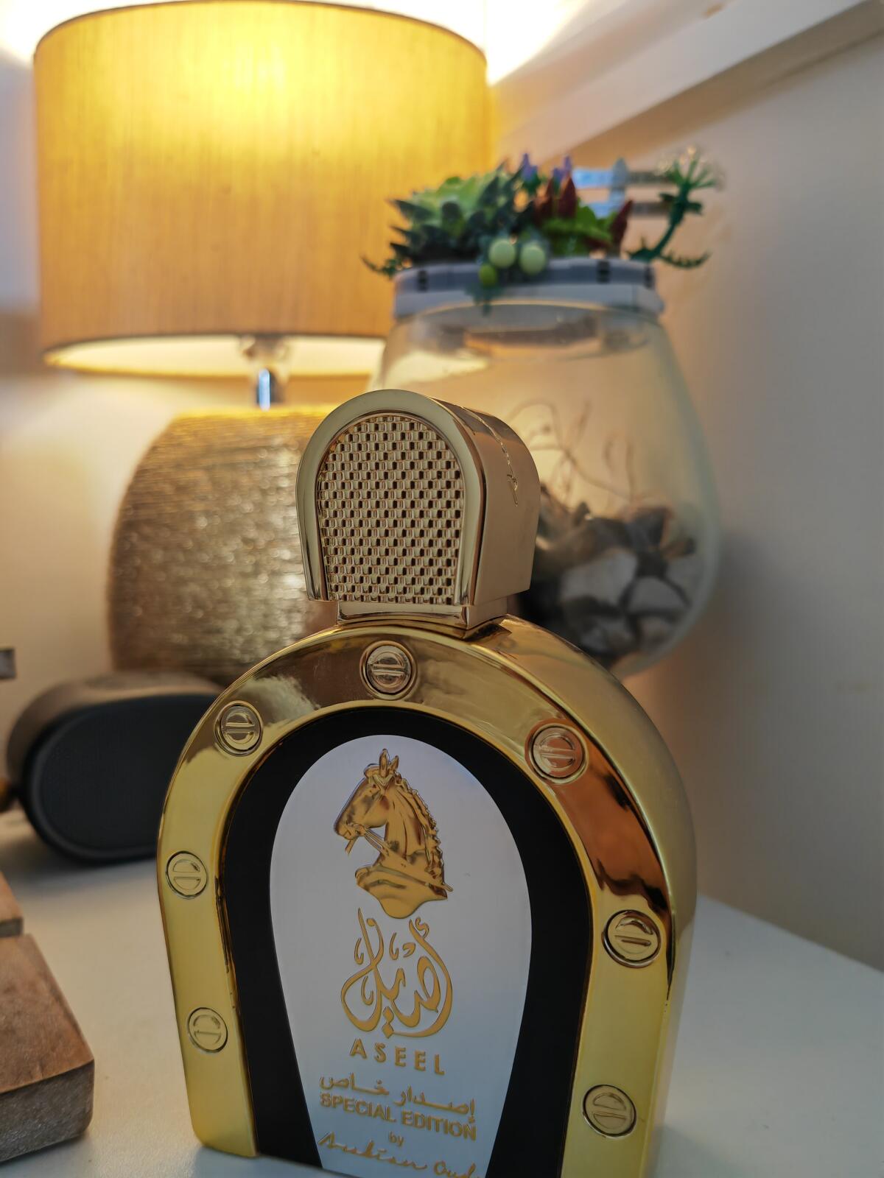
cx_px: 442
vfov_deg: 65.3
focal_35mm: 27
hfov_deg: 51.4
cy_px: 589
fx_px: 919
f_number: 1.8
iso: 80
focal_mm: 5.53
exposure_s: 1/100
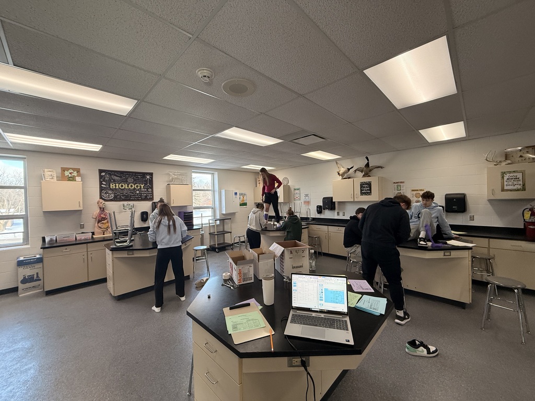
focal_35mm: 14
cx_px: 268
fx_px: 216
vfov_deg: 85.7
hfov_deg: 102.1
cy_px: 200
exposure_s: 1/120
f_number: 2.2
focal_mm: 2.22
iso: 200
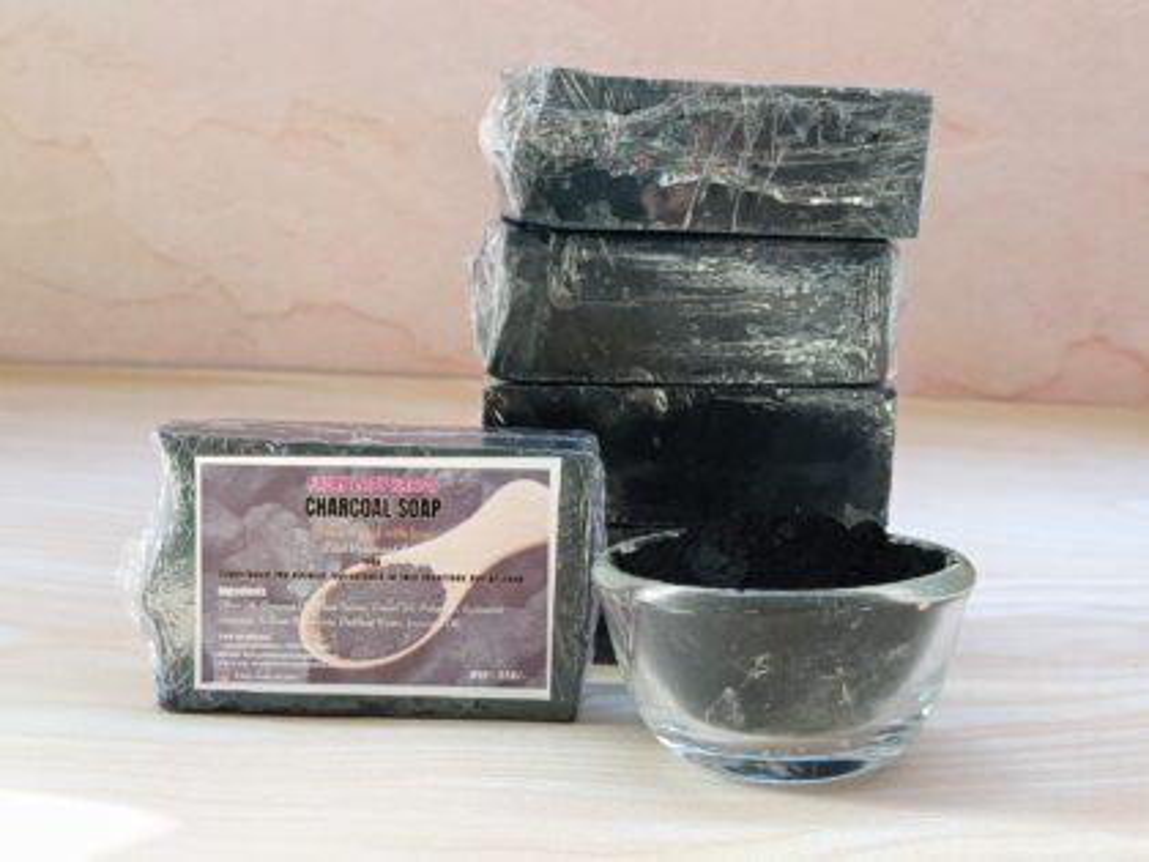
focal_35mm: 47
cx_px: 574
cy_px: 431
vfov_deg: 30.9
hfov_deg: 40.4
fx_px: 1560
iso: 100
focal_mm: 4.84
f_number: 1.8
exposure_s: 1/50
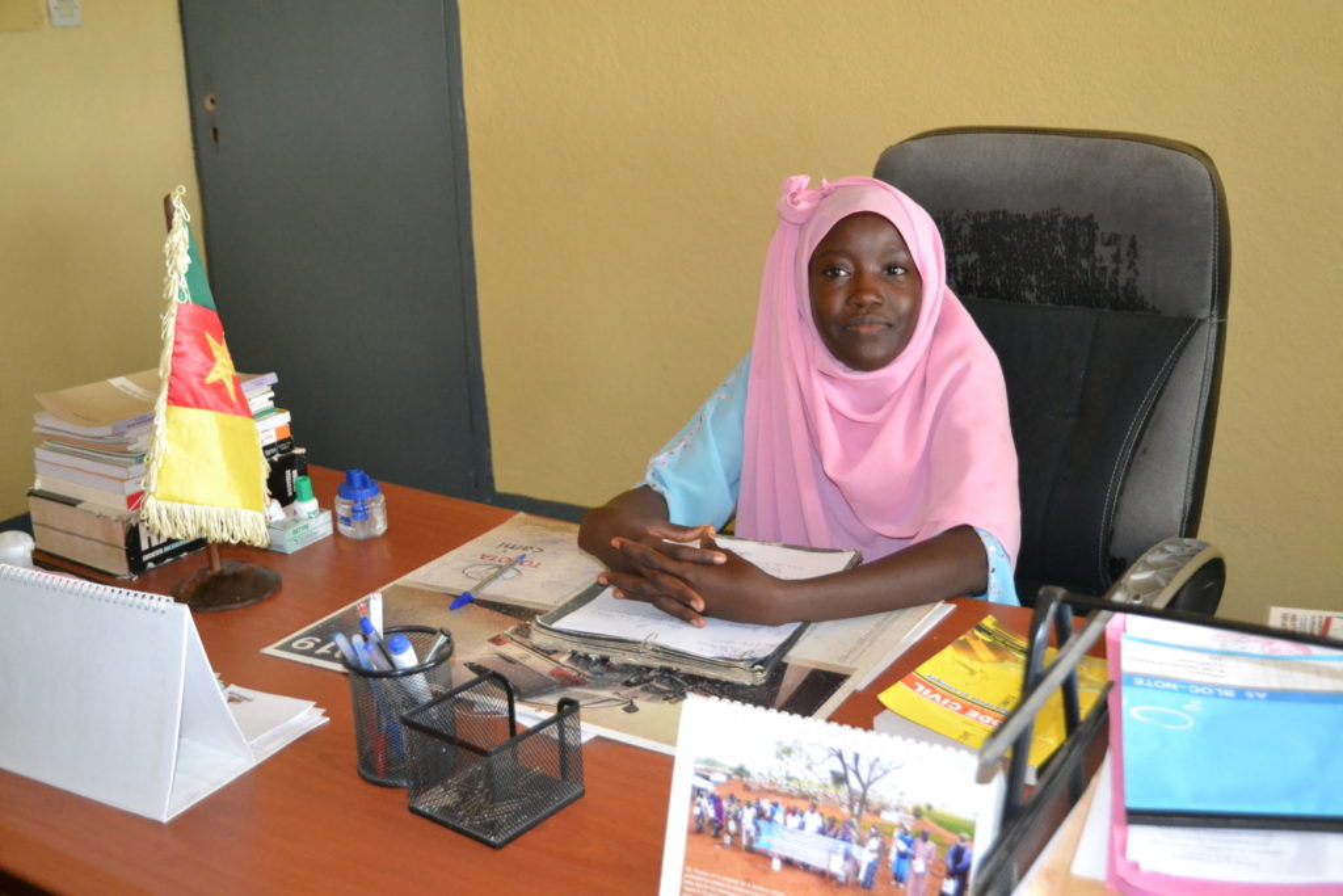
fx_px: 1399
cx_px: 672
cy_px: 448
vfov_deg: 35.5
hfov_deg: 51.3
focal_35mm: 38
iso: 2800
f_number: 4
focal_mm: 25
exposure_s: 1/60
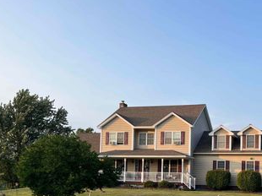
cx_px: 204
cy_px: 155
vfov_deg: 33.4
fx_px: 318
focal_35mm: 42
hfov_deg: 43.1
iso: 50
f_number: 1.6
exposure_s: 1/840
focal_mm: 5.1
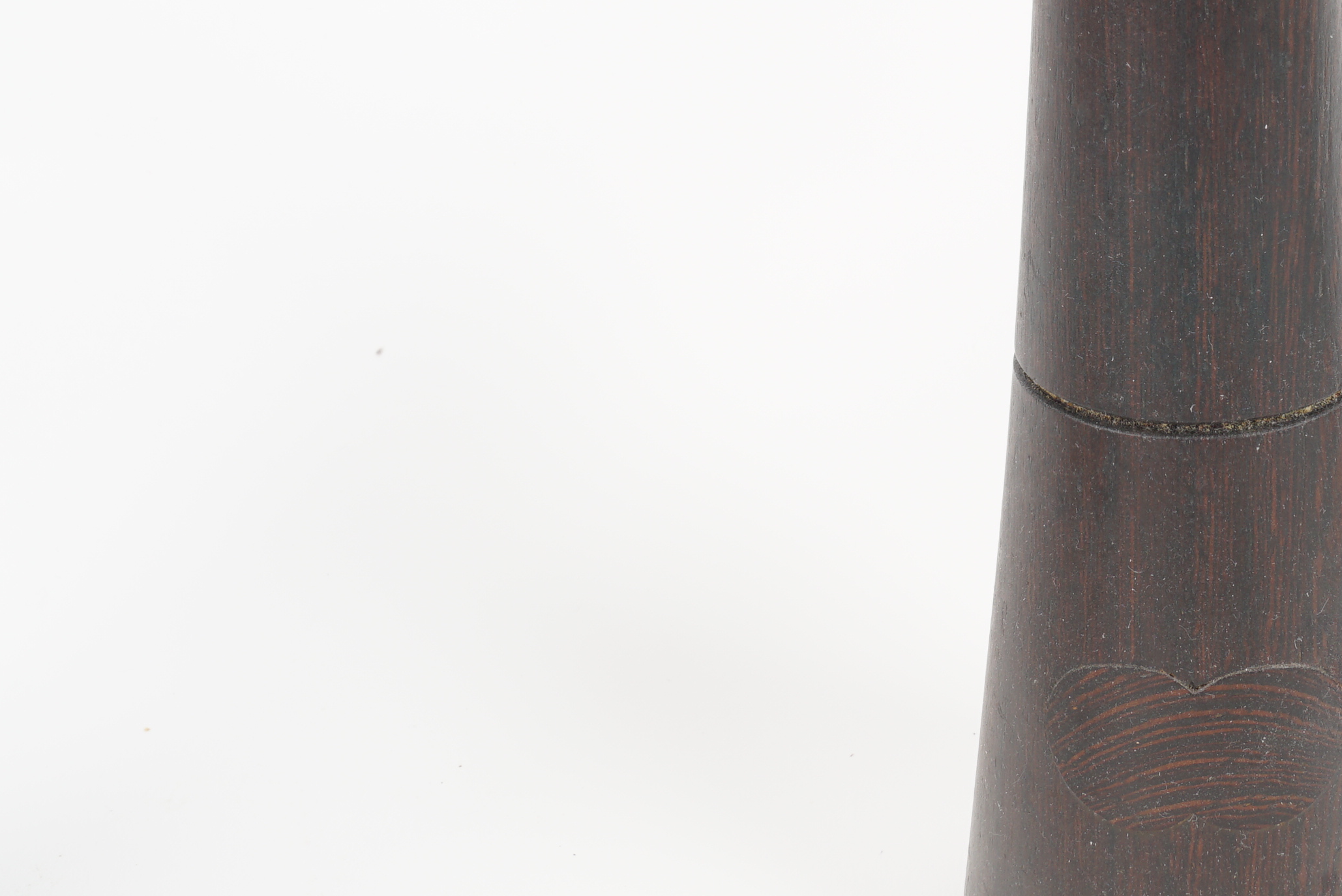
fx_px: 2536
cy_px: 222
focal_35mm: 68
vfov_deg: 19.9
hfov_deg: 28.6
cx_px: 1187
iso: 100
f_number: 16
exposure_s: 1/125
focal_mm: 22
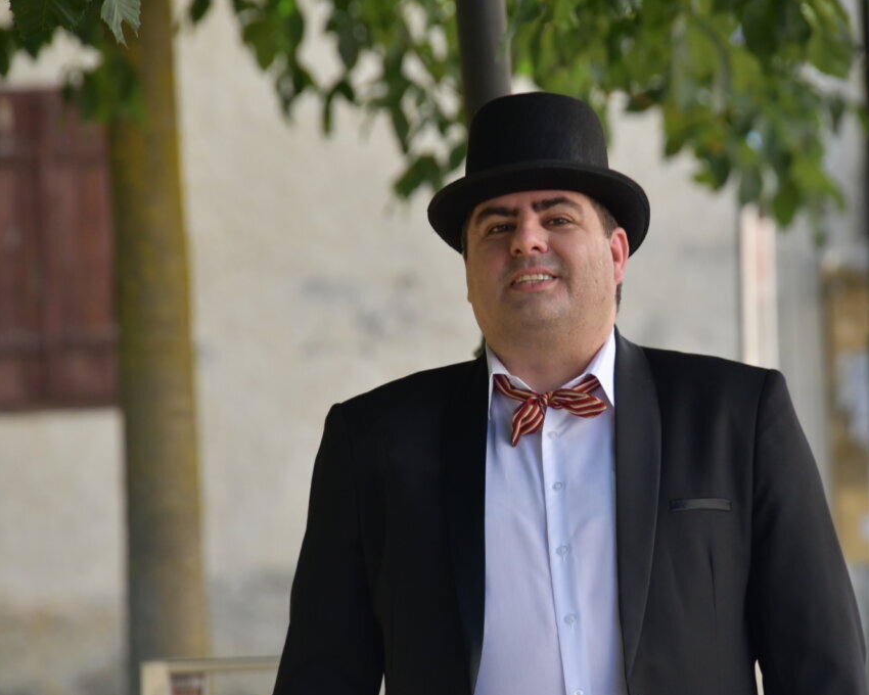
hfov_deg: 4.8
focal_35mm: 407
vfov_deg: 3.8
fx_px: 10468
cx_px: 520
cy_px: 348
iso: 1250
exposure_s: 1/1000
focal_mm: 240
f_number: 8
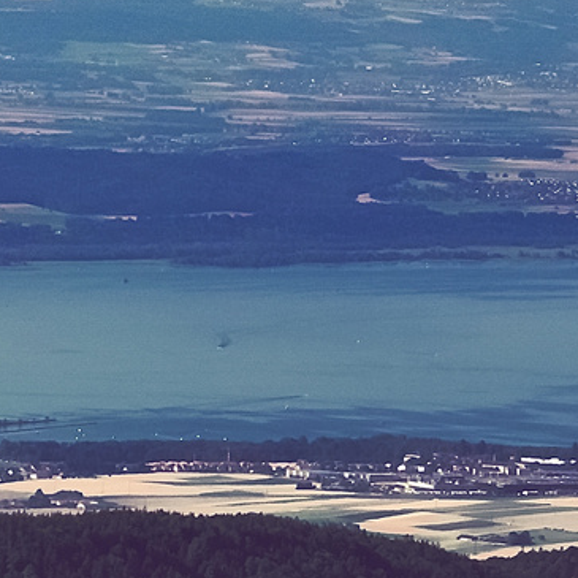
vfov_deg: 4.4
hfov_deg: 4.4
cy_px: 187
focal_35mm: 396
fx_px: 7481
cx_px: -502
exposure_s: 1/640
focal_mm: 70
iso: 400
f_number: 9
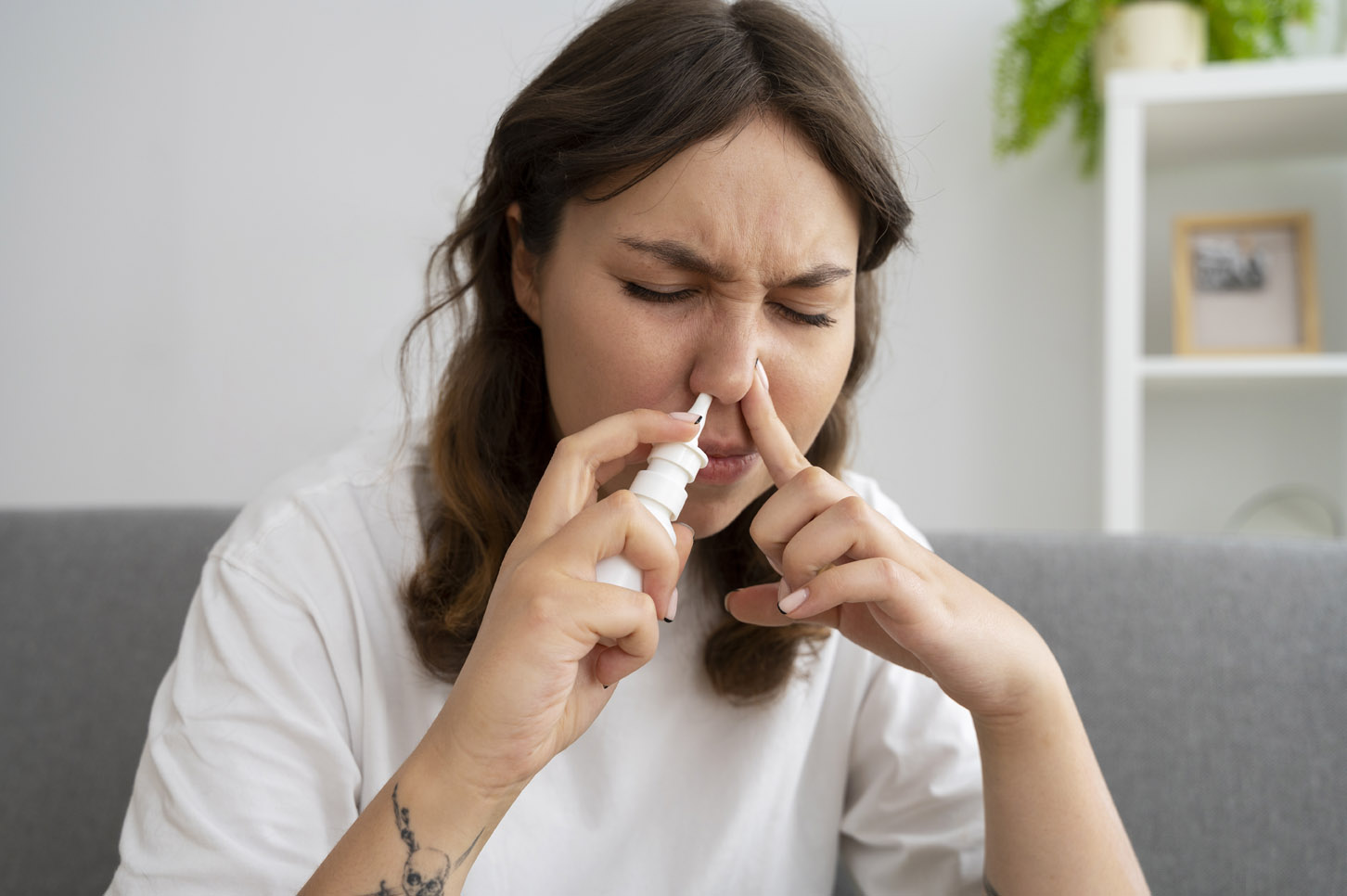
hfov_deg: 51.9
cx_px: 674
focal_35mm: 37
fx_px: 1383
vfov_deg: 35.9
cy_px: 448
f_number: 4
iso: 500
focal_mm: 37
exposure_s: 1/320
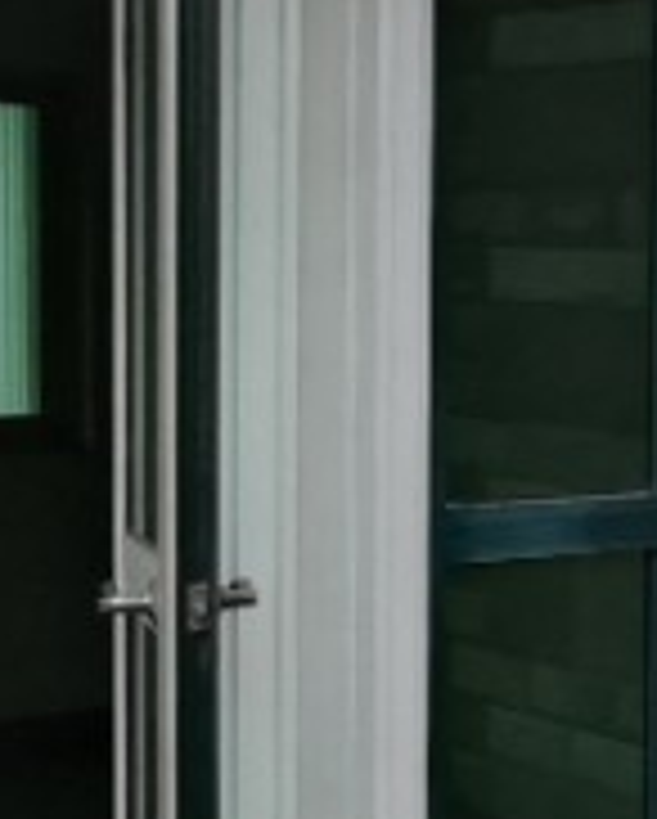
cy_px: 414
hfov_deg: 14.0
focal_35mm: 91
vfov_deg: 21.0
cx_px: 1364
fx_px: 2208
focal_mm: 2.26
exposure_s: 1/1138
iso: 50
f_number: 2.2
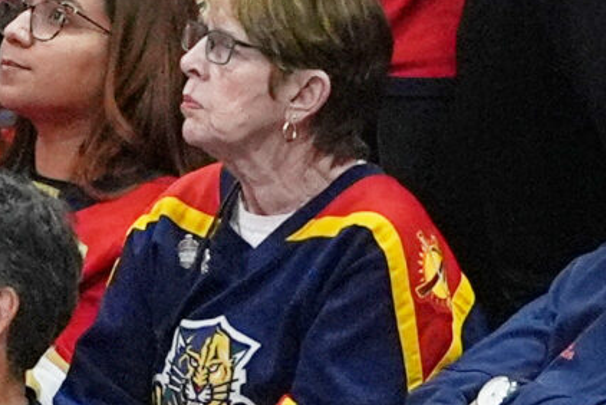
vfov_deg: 0.8
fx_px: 30690
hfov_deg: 1.1
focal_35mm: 1822
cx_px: 365
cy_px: -455
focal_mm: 200
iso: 3200
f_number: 3.2
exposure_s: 1/2000
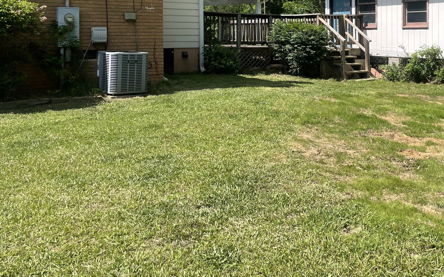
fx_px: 532
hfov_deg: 44.4
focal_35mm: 44
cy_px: 42
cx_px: 305
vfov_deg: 28.4
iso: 32
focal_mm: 4.2
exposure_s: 1/2353
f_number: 1.6
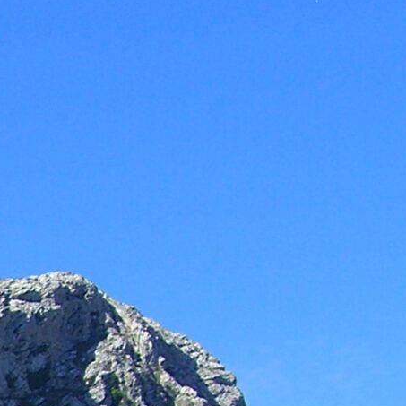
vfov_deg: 8.7
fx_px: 2521
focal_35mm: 190
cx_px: -523
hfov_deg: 8.5
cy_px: 827
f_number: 8
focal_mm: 7.9
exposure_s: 1/125
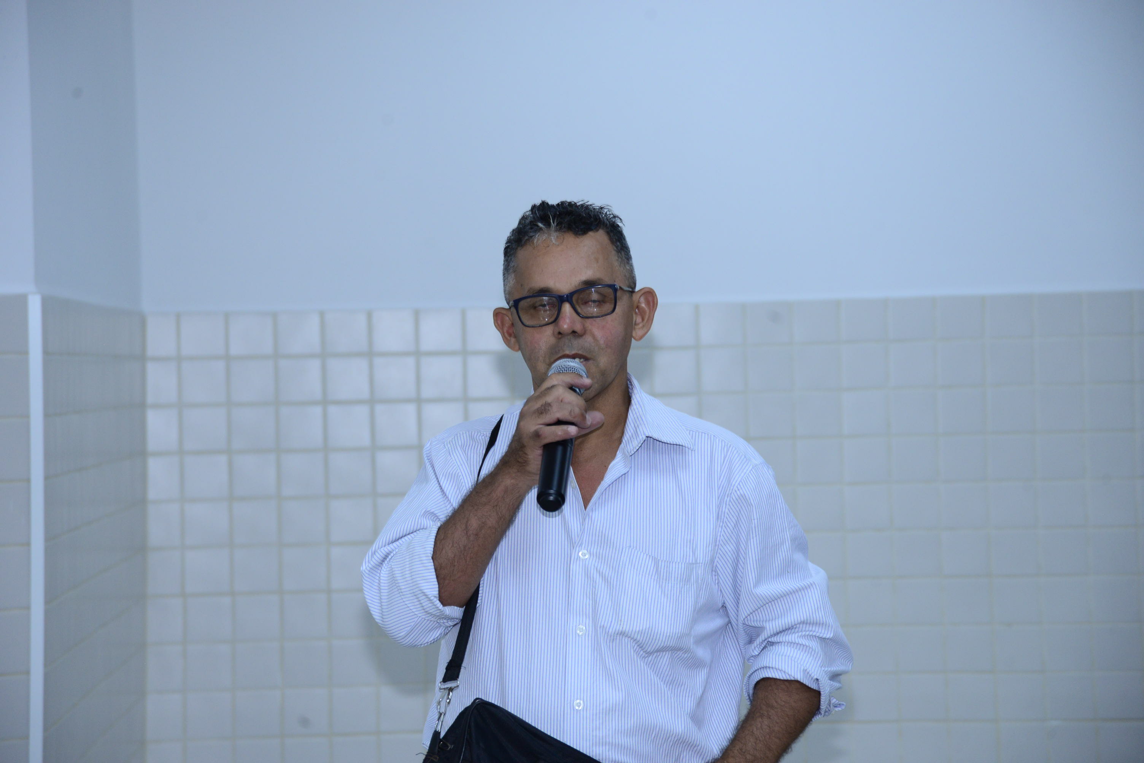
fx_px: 3815
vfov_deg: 11.4
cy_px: 382
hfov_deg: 17.1
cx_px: 572
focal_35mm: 120
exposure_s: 1/125
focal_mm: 120
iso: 1600
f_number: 5.6
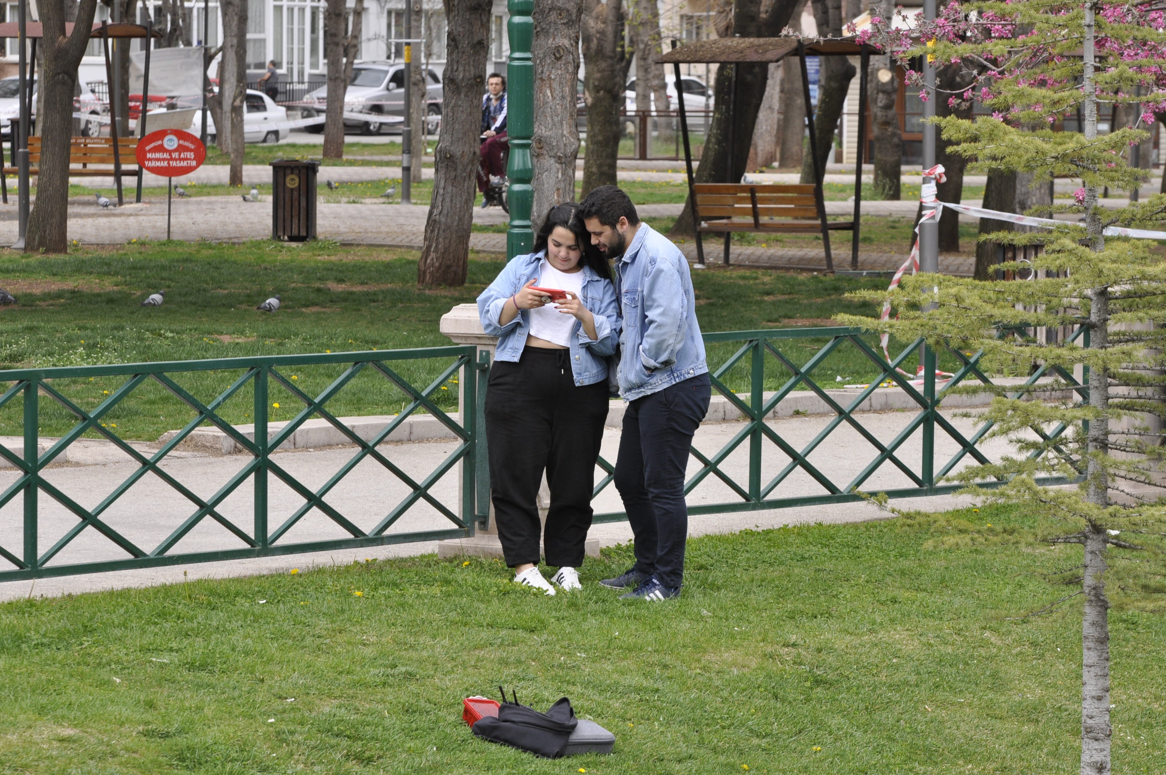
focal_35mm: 195
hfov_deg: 10.6
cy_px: 388
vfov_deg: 7.0
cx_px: 583
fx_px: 6308
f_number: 8
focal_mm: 130
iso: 360
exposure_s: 1/125
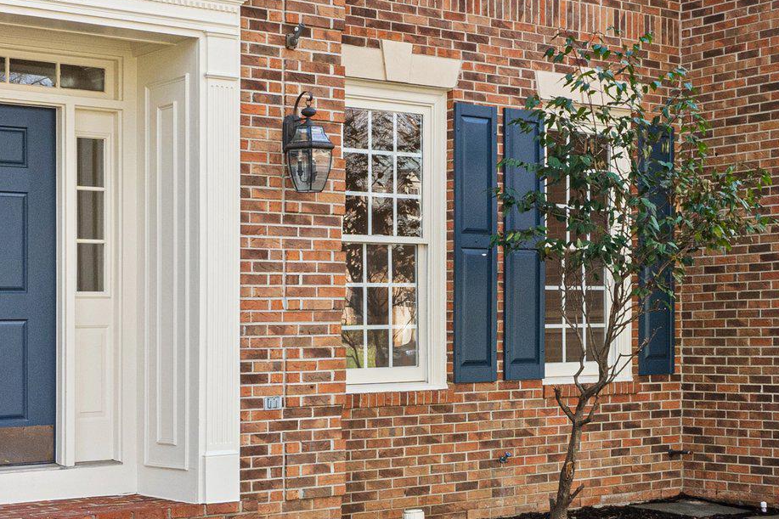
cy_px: 229
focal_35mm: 67
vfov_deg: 20.3
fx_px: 1449
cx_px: 421
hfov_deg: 30.1
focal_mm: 20
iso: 800
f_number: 14
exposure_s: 1/60
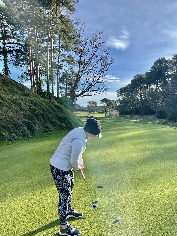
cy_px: 118
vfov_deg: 67.3
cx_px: 88
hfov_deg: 53.1
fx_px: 177
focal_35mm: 26
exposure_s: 1/1949
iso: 32
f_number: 1.6
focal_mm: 4.2
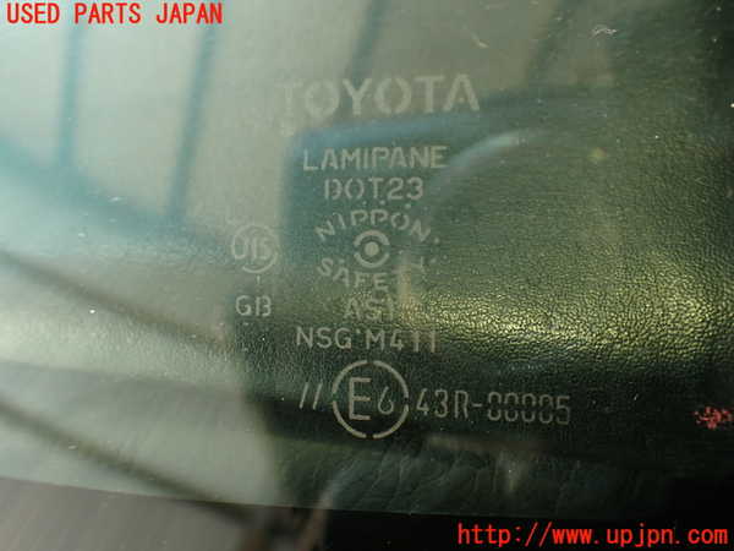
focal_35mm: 32
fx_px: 679
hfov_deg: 56.8
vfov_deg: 44.2
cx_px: 367
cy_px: 276
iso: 200
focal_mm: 5.79
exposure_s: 1/50
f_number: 2.4
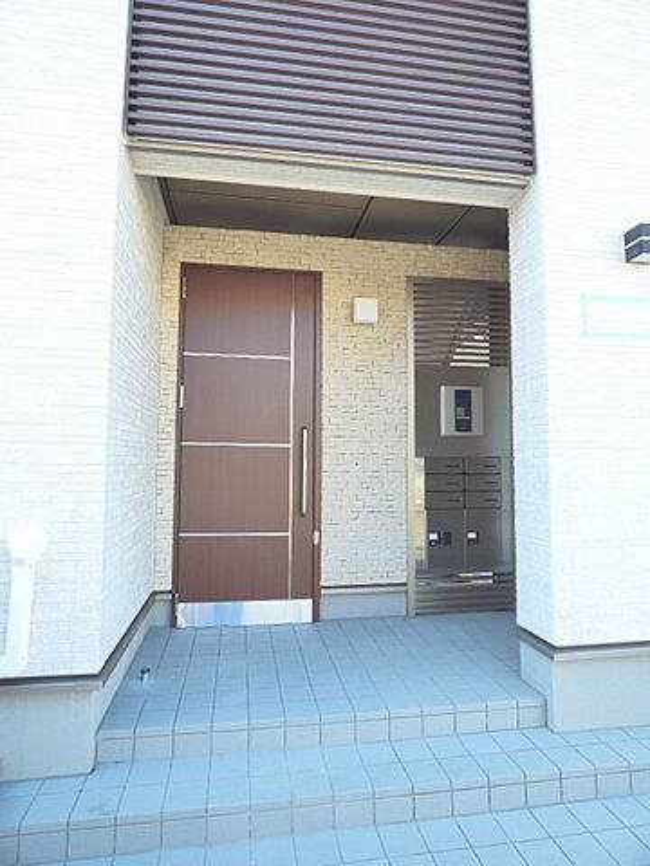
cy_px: 433
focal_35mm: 20
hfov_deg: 66.0
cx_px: 325
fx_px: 501
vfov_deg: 81.7
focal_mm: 3.58
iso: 400
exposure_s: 1/40
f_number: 5
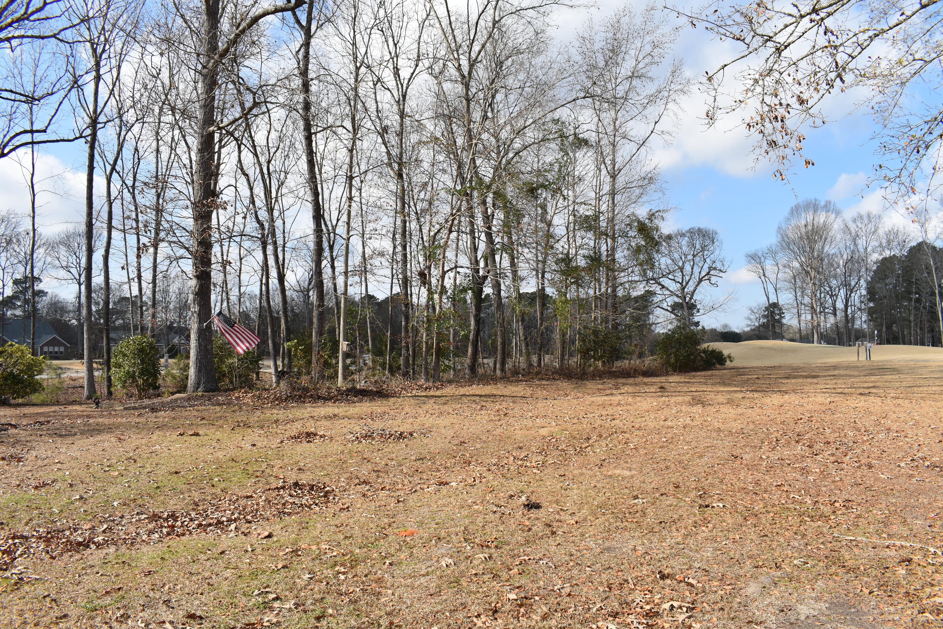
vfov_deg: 47.9
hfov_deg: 67.4
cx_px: 472
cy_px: 314
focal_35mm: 27
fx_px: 707
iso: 200
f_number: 9
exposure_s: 1/320
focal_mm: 18
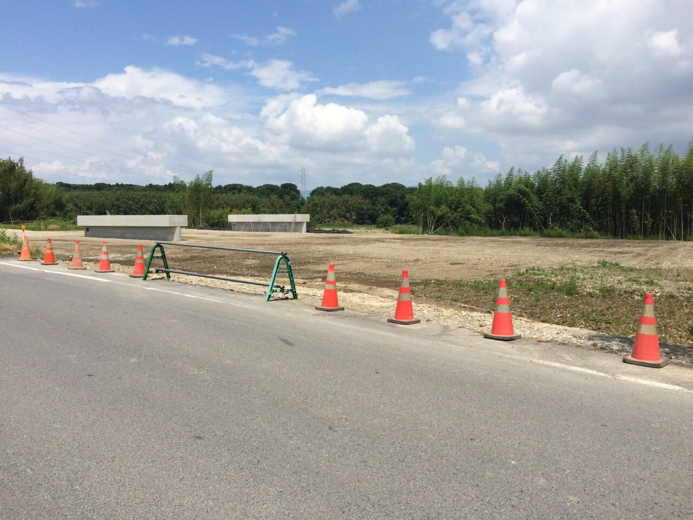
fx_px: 581
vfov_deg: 48.2
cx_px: 346
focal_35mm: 29
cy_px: 260
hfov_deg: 61.7
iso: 32
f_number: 2.2
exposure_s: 1/3425
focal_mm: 4.15
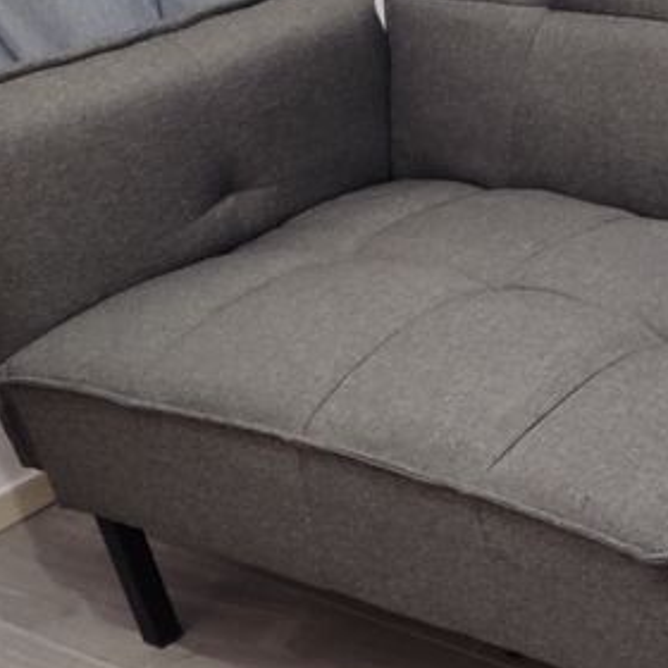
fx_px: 1725
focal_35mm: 79
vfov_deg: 21.9
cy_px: 408
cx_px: 1031
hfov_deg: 19.0
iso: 916
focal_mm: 5.95
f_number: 1.89
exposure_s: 1/17
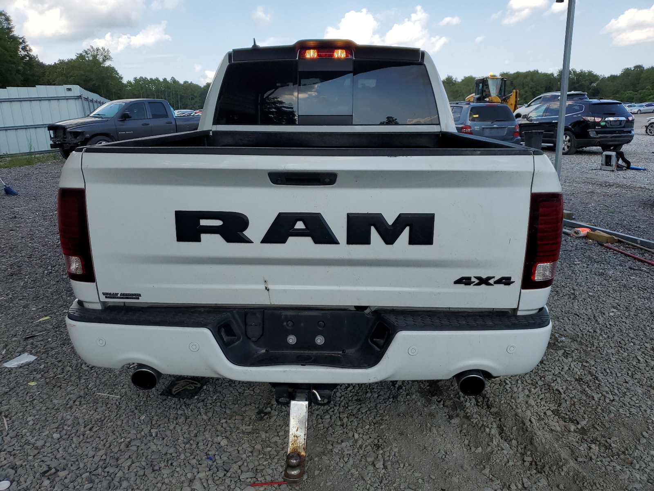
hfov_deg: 67.3
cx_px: 327
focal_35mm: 26
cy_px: 246
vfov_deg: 53.1
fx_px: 491
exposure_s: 1/2000
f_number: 1.5
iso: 50
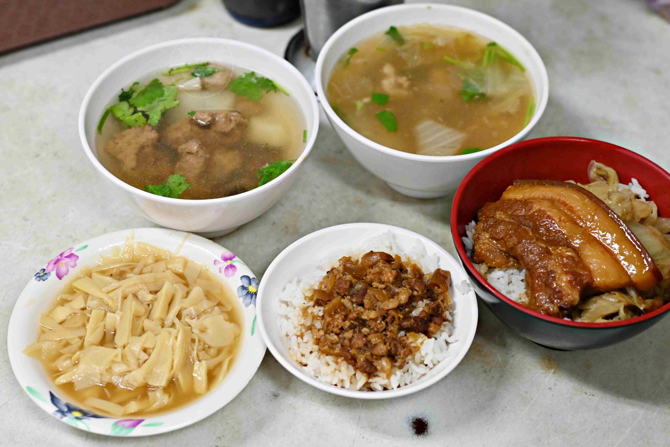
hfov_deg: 27.0
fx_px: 1396
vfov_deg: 18.2
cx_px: 335
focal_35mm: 75
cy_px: 224
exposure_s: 1/200
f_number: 3.2
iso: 1100
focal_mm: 50
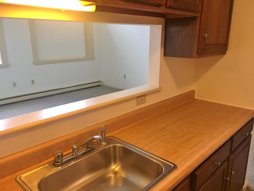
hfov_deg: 61.7
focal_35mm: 29
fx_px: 213
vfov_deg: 48.2
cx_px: 127
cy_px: 96
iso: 80
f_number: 2.2
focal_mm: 4.15
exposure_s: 1/30
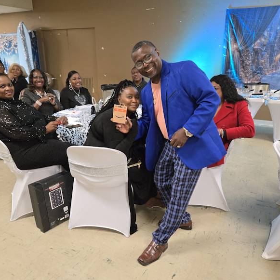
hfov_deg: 57.3
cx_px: 134
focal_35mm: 28
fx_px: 256
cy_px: 144
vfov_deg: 57.3
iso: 640
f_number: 1.8
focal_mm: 5.4
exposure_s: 1/120
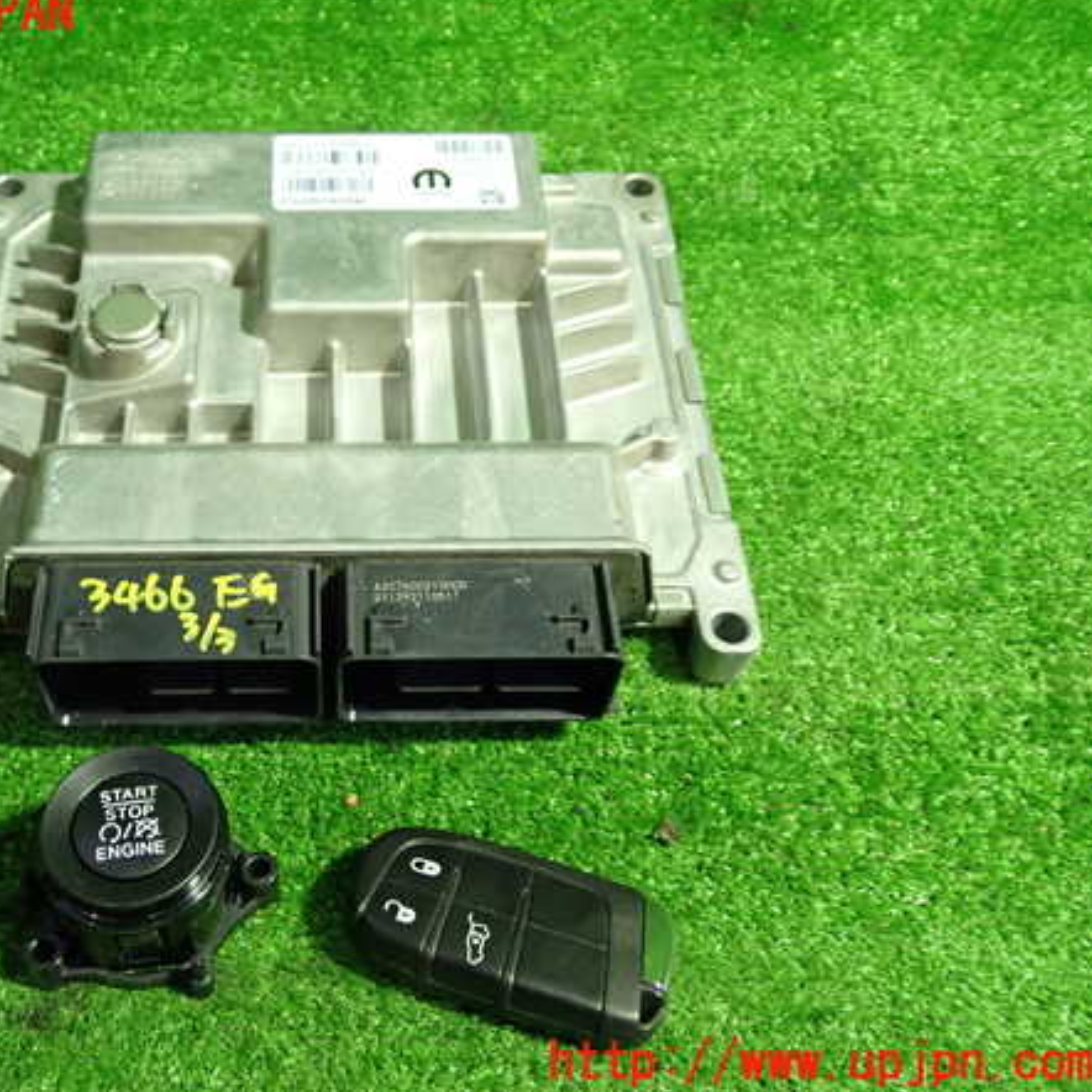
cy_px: 539
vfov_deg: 46.0
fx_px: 1285
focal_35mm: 36
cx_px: 366
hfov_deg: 45.4
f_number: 2.3
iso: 400
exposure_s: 1/30
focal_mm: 5.4
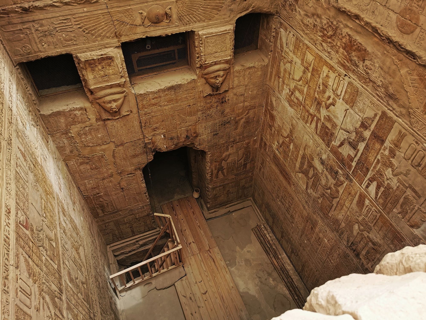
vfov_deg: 51.4
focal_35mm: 27
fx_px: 332
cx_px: 213
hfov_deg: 65.3
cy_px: 160
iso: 50
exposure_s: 1/1000
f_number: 1.6
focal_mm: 5.56
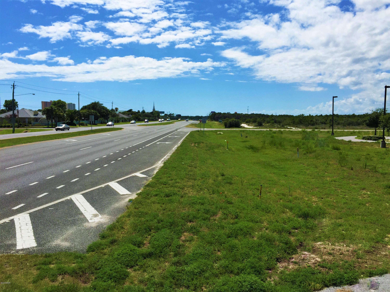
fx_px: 327
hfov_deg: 61.7
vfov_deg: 48.2
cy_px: 146
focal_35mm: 29
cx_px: 195
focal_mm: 4.15
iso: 32
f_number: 2.2
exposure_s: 1/4405
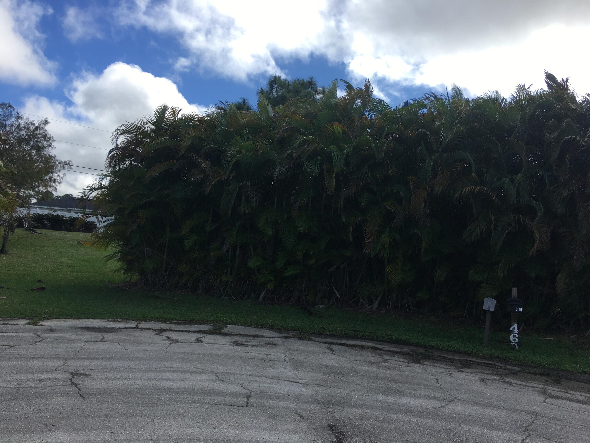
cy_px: 222
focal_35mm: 29
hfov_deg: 61.7
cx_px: 295
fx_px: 494
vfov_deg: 48.2
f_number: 2.2
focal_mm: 4.15
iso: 25
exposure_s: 1/1603
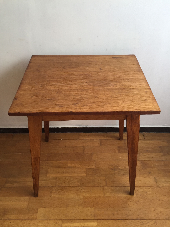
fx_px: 190
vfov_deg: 61.7
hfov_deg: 48.2
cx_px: 85
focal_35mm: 29
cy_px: 114
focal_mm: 4.15
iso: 50
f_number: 2.2
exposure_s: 1/100
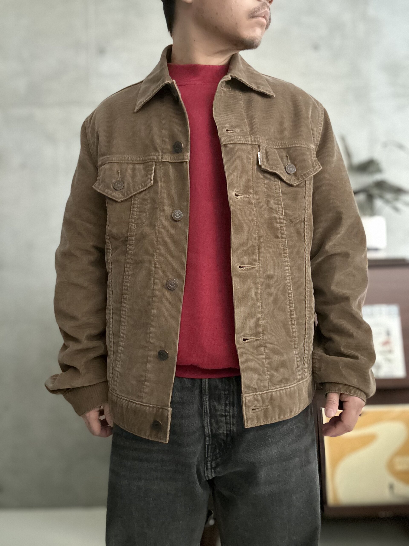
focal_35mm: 30
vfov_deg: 60.0
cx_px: 204
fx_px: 473
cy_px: 273
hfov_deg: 46.8
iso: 640
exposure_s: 1/25
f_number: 1.9
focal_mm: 2.69
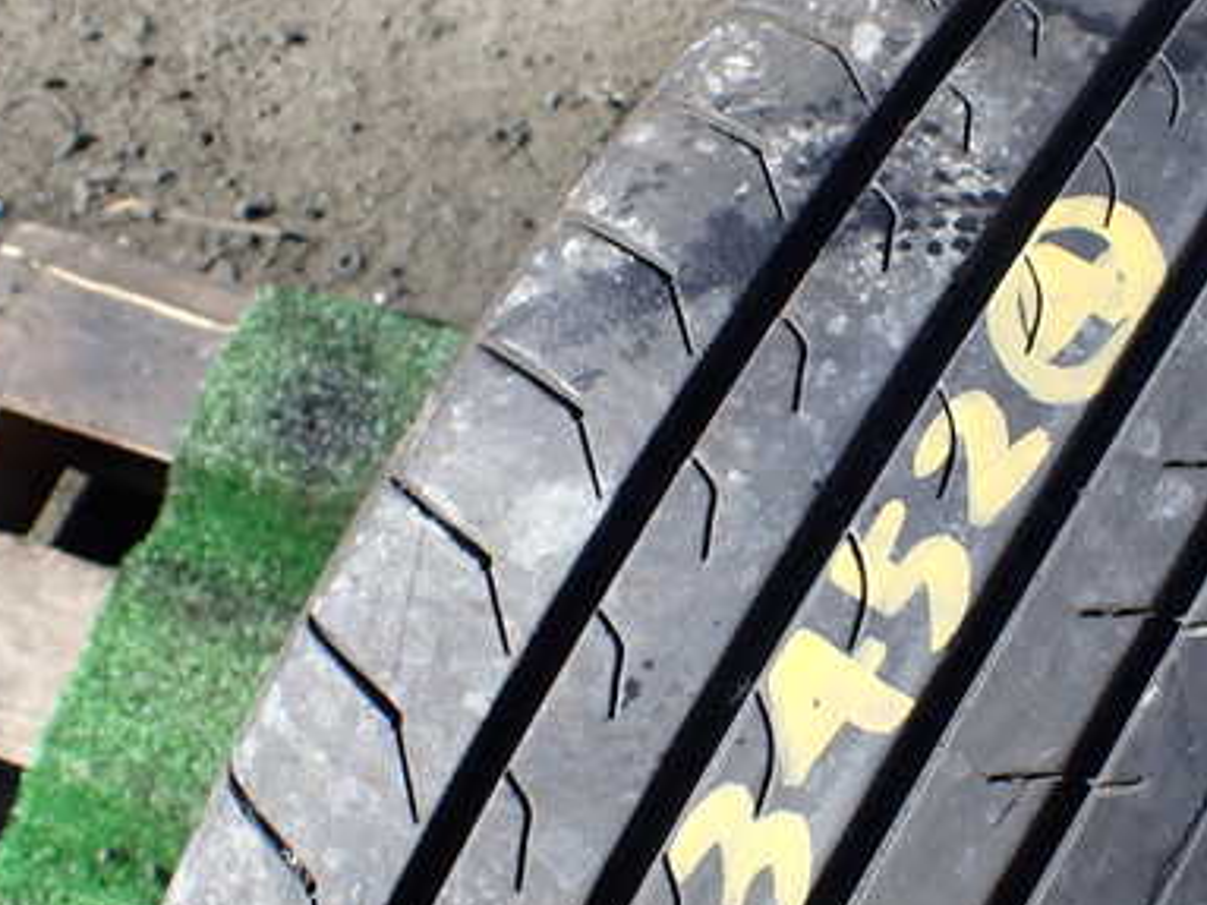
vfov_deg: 30.8
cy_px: 523
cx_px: 898
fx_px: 1638
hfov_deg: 39.4
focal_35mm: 47
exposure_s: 1/500
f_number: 3.2
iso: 100
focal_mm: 5.4
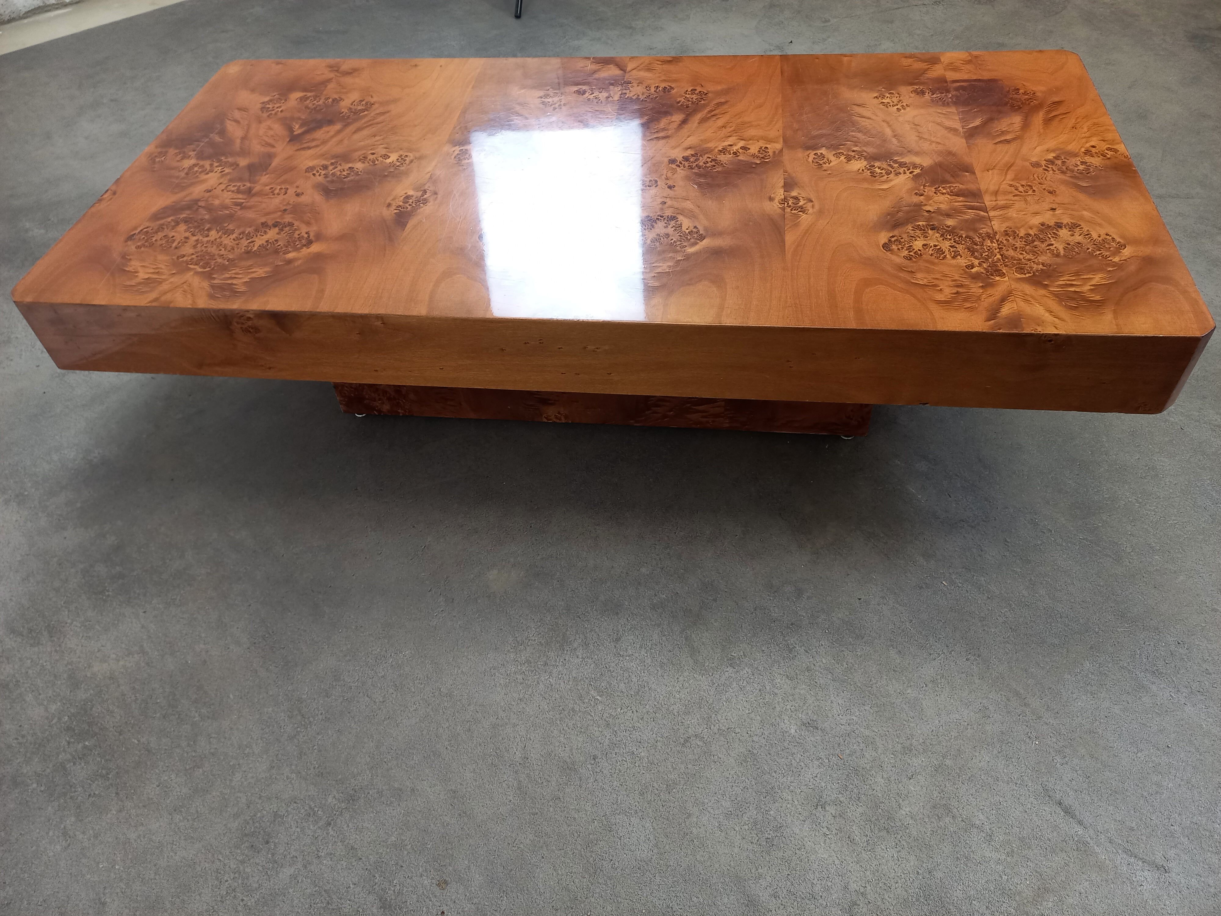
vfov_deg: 54.9
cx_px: 610
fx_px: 882
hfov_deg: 69.4
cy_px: 458
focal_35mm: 25
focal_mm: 4.65
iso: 320
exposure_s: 1/50
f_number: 1.8
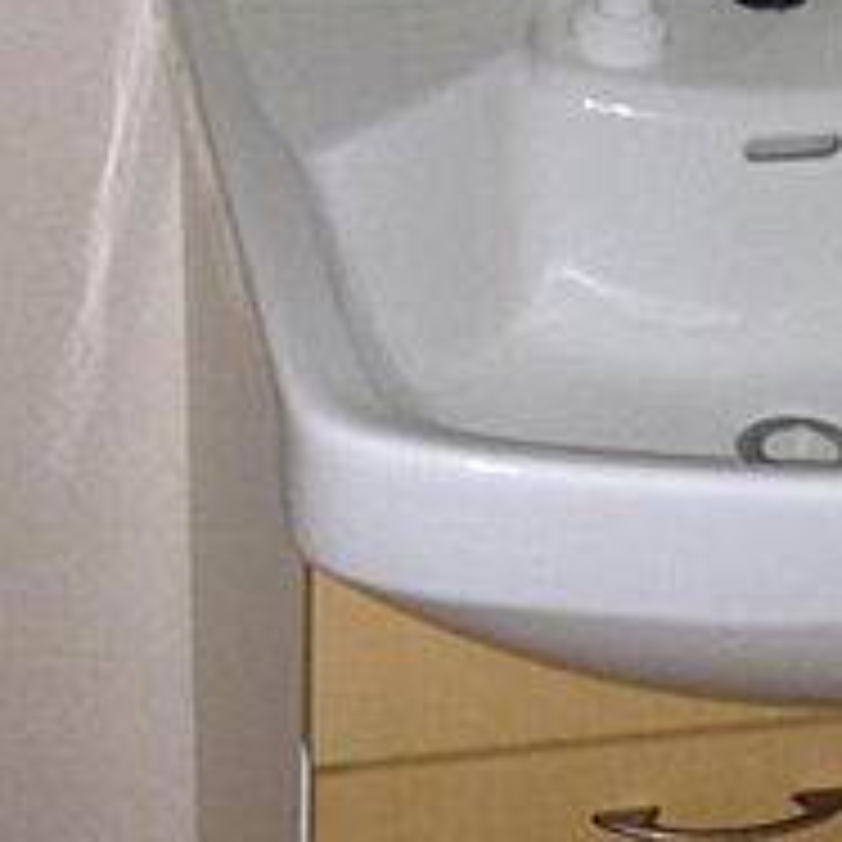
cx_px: 567
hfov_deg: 17.3
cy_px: 662
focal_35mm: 100
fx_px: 2752
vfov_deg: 17.3
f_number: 2.4
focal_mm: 4.13
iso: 160
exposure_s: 1/16
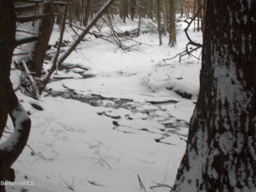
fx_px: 429
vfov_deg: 25.2
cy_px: 96
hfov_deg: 33.2
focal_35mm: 58
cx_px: 128
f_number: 4.9
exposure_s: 1/60
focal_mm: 10.3
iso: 80
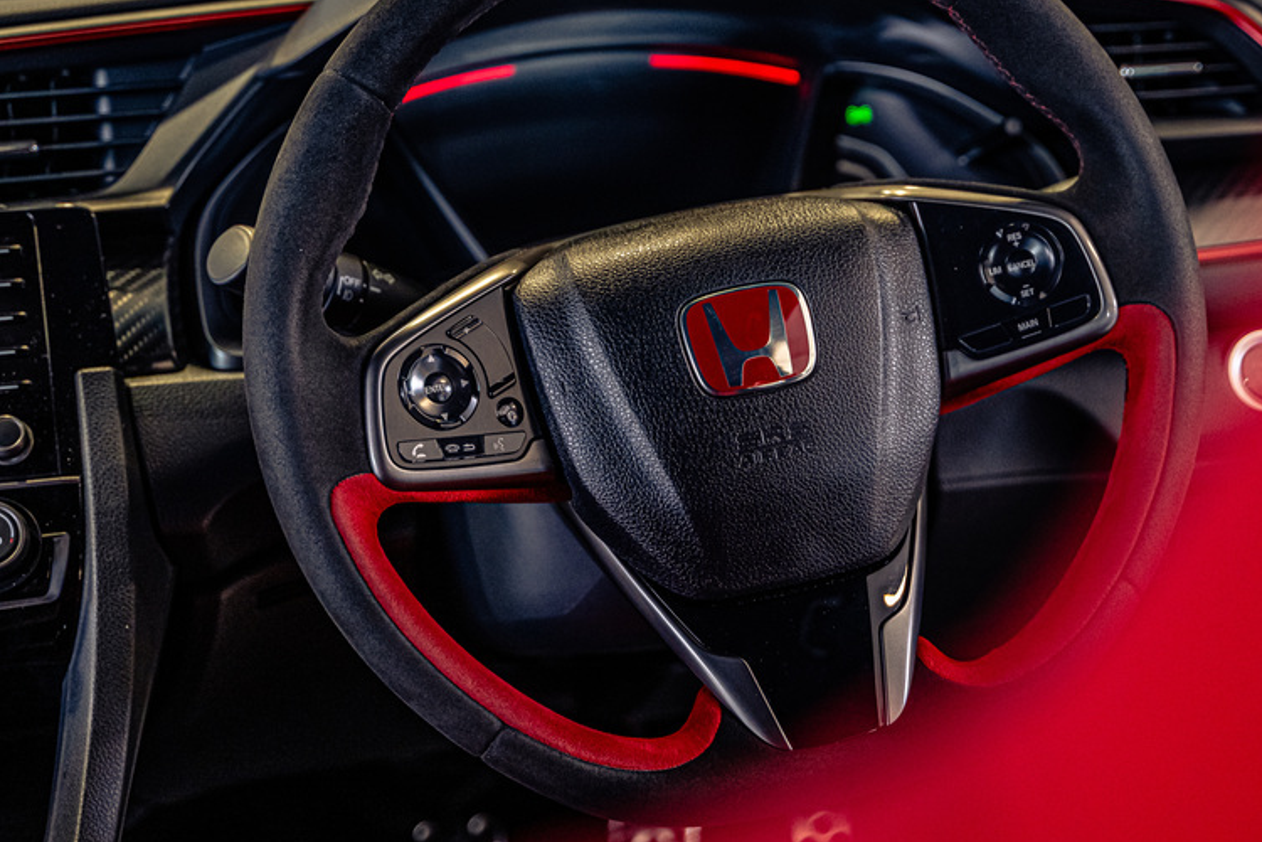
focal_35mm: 75
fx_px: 2629
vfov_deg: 18.2
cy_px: 394
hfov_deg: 26.9
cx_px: 765
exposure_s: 1/125
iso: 1600
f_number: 2.8
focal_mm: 55
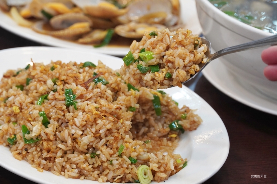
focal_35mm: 111
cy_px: 92
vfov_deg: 12.3
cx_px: 138
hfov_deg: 18.4
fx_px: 854
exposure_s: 1/60
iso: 1000
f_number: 5.6
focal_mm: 74
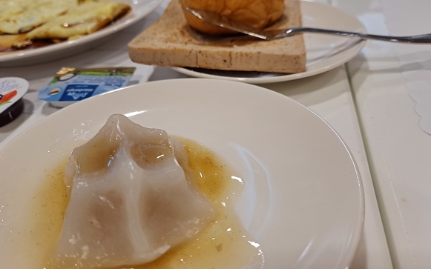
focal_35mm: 28
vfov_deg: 44.4
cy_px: 119
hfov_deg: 66.5
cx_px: 208
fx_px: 329
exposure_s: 1/60
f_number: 1.8
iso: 80
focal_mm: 5.23
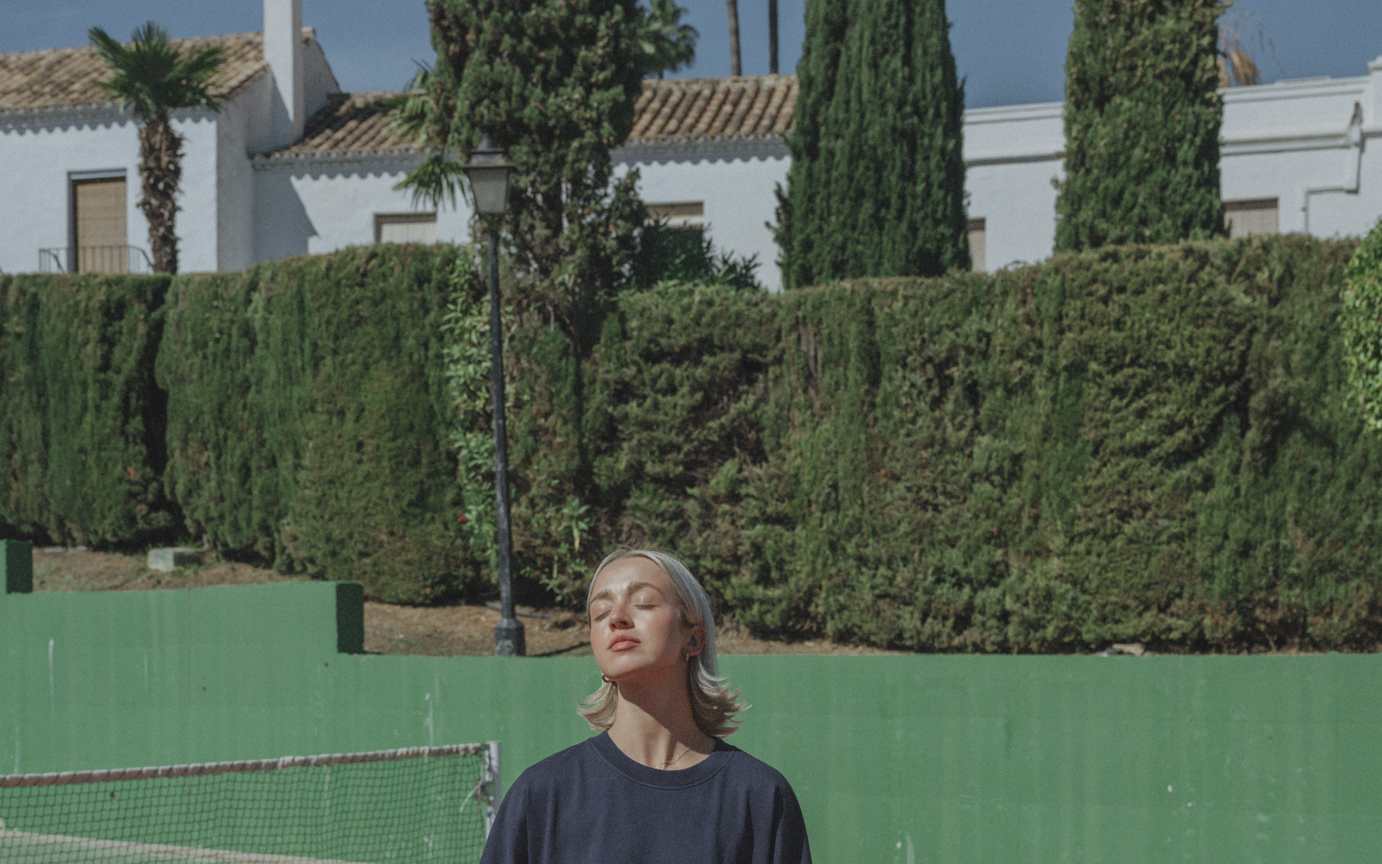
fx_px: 1996
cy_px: 771
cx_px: 678
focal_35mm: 53
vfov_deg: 23.8
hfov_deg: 38.2
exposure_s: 1/3200
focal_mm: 34
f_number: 5
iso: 125
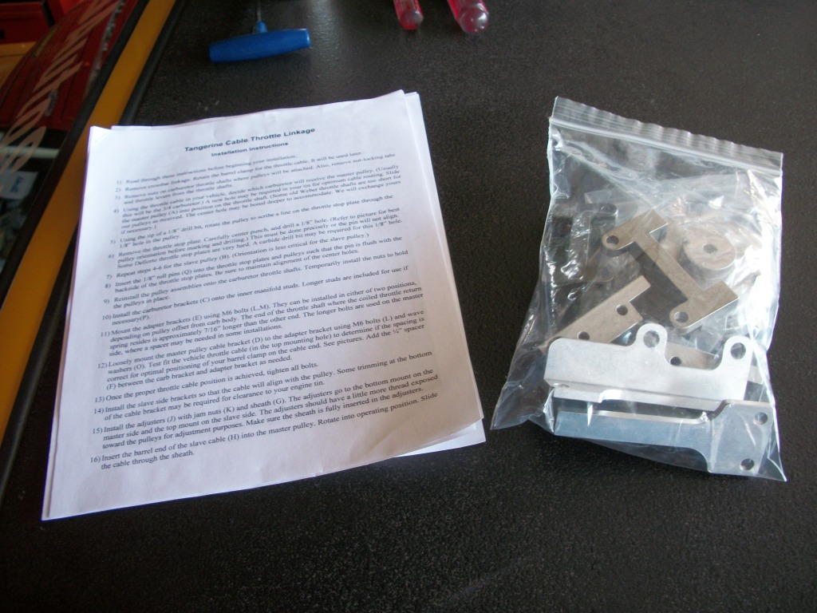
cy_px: 306
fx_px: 826
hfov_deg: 52.6
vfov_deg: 40.7
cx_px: 408
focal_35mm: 35
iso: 119
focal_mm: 6.3
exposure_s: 1/30
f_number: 3.1
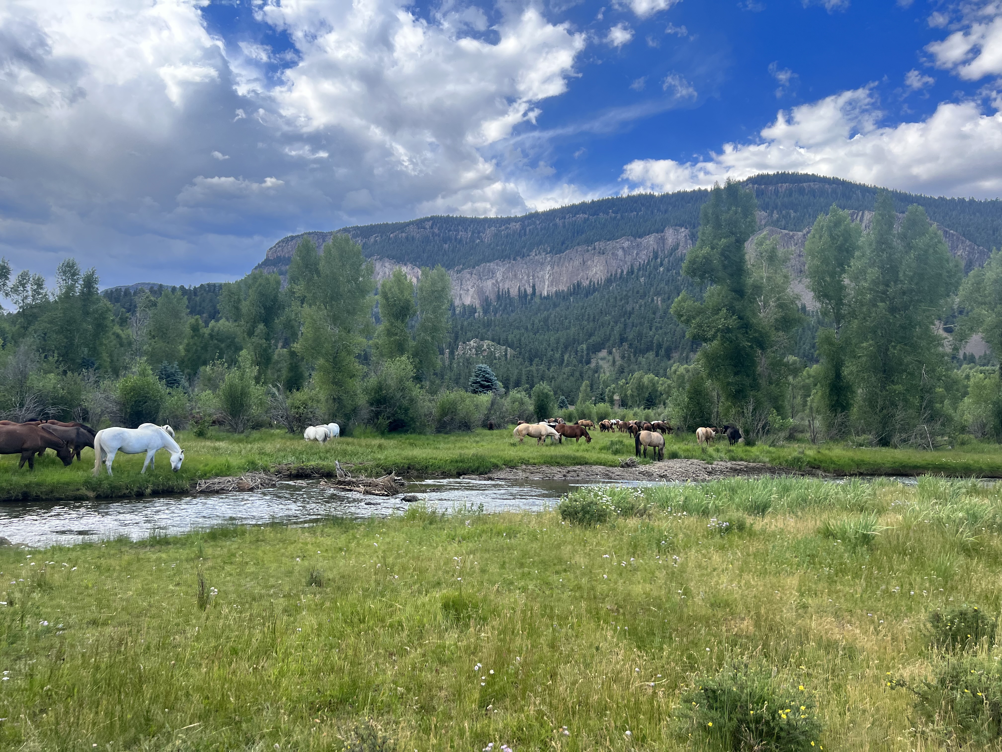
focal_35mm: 26
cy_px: 376
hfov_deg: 67.3
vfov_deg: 53.1
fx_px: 753
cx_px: 501
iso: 50
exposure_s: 1/1124
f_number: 1.5
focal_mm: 5.7
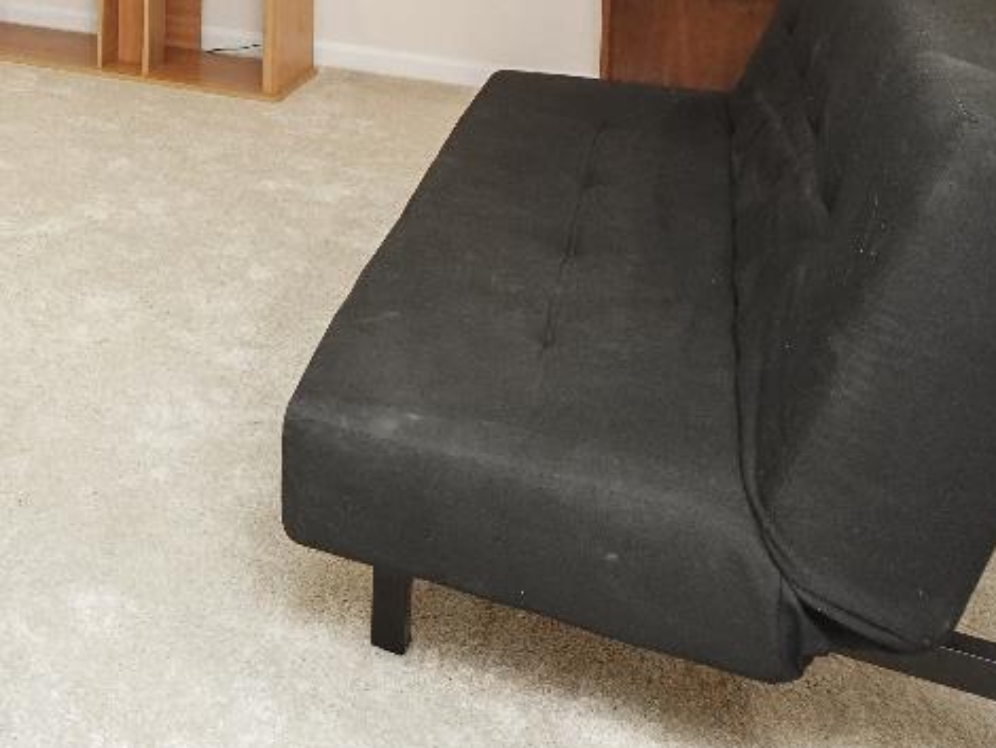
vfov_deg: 25.6
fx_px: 1324
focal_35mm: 46
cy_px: -299
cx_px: -106
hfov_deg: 35.2
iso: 1250
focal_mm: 10
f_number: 4
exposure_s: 1/60
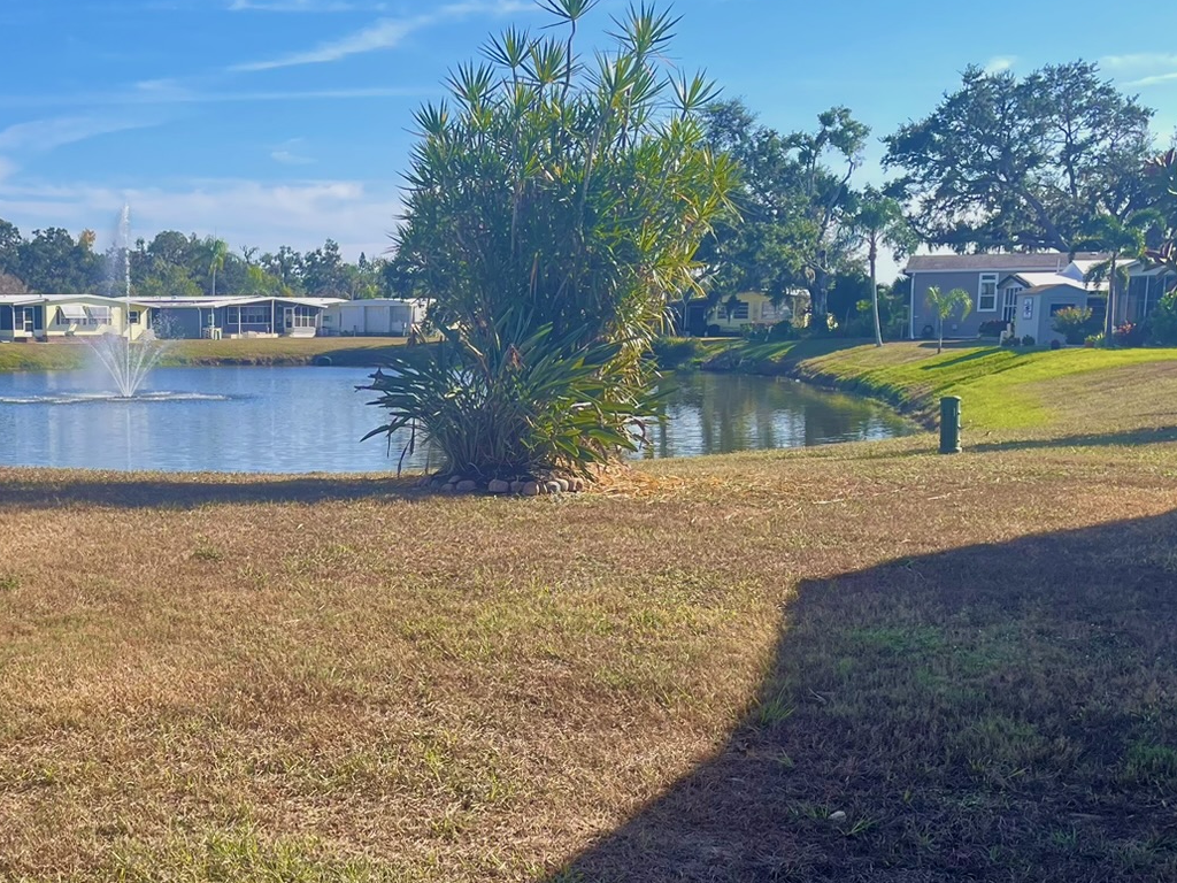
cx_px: 236
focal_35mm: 50
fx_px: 1700
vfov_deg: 28.9
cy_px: 611
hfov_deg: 36.9
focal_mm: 5.1
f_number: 1.6
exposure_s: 1/596
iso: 32
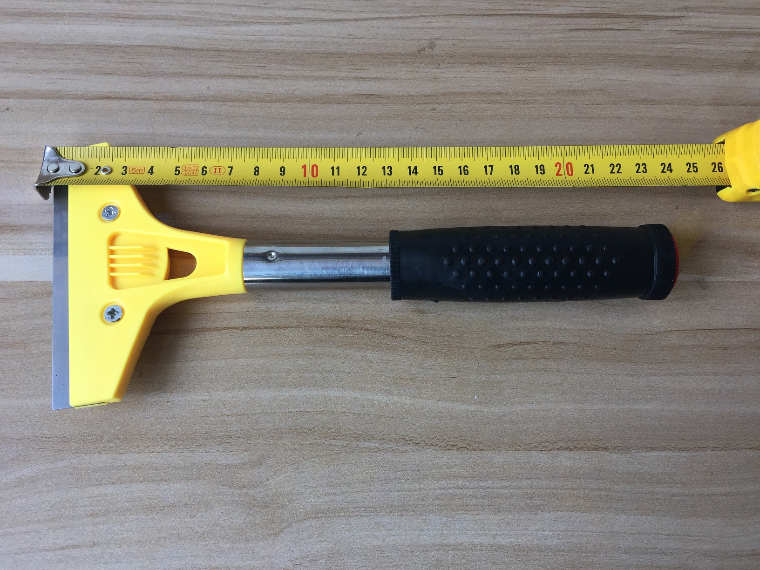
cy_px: 285
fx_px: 637
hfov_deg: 61.7
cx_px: 380
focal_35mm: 29
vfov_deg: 48.2
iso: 50
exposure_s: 1/100
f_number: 2.2
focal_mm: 4.15
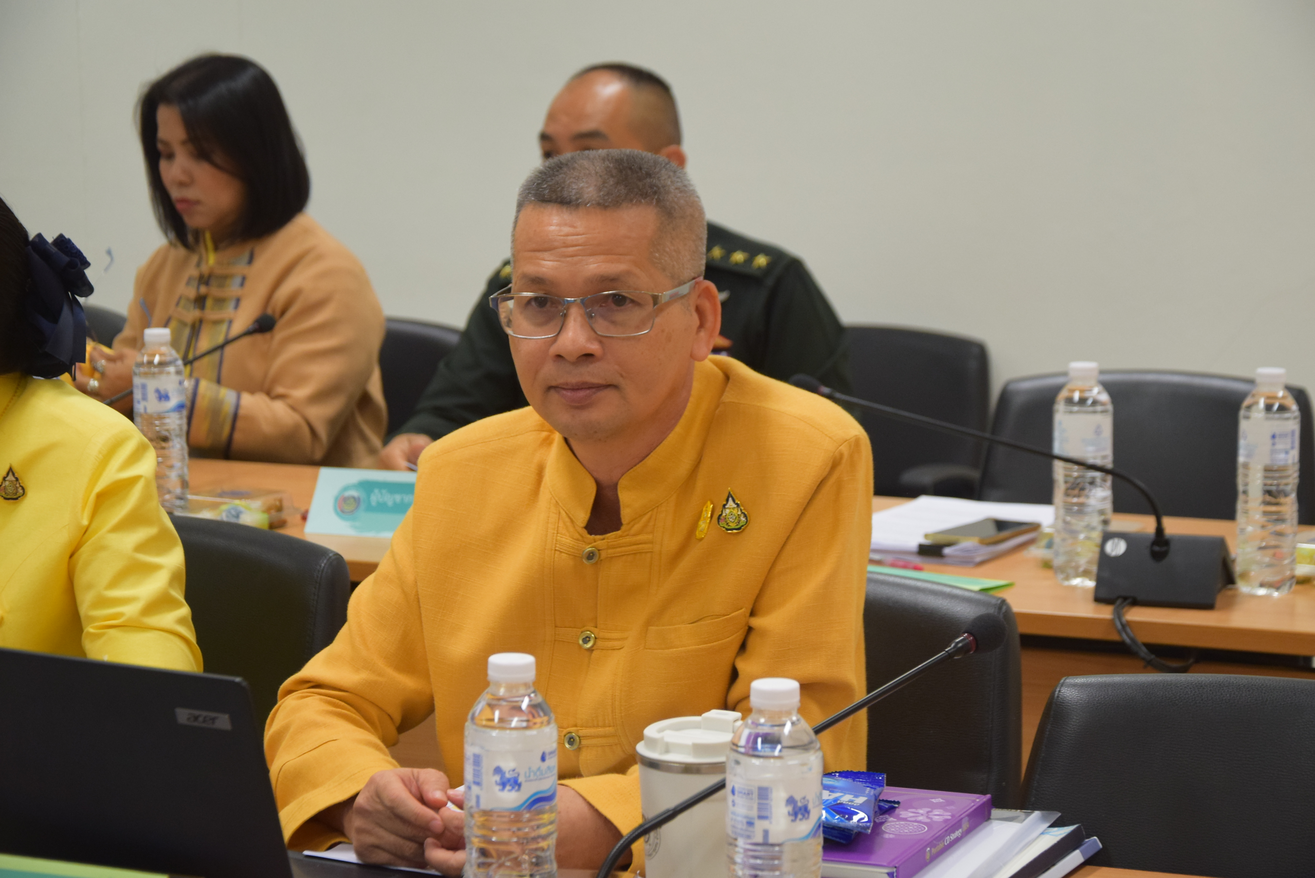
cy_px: 439
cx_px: 658
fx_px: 3179
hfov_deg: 23.4
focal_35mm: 87
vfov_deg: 15.7
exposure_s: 1/80
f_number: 5
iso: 1000
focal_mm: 58
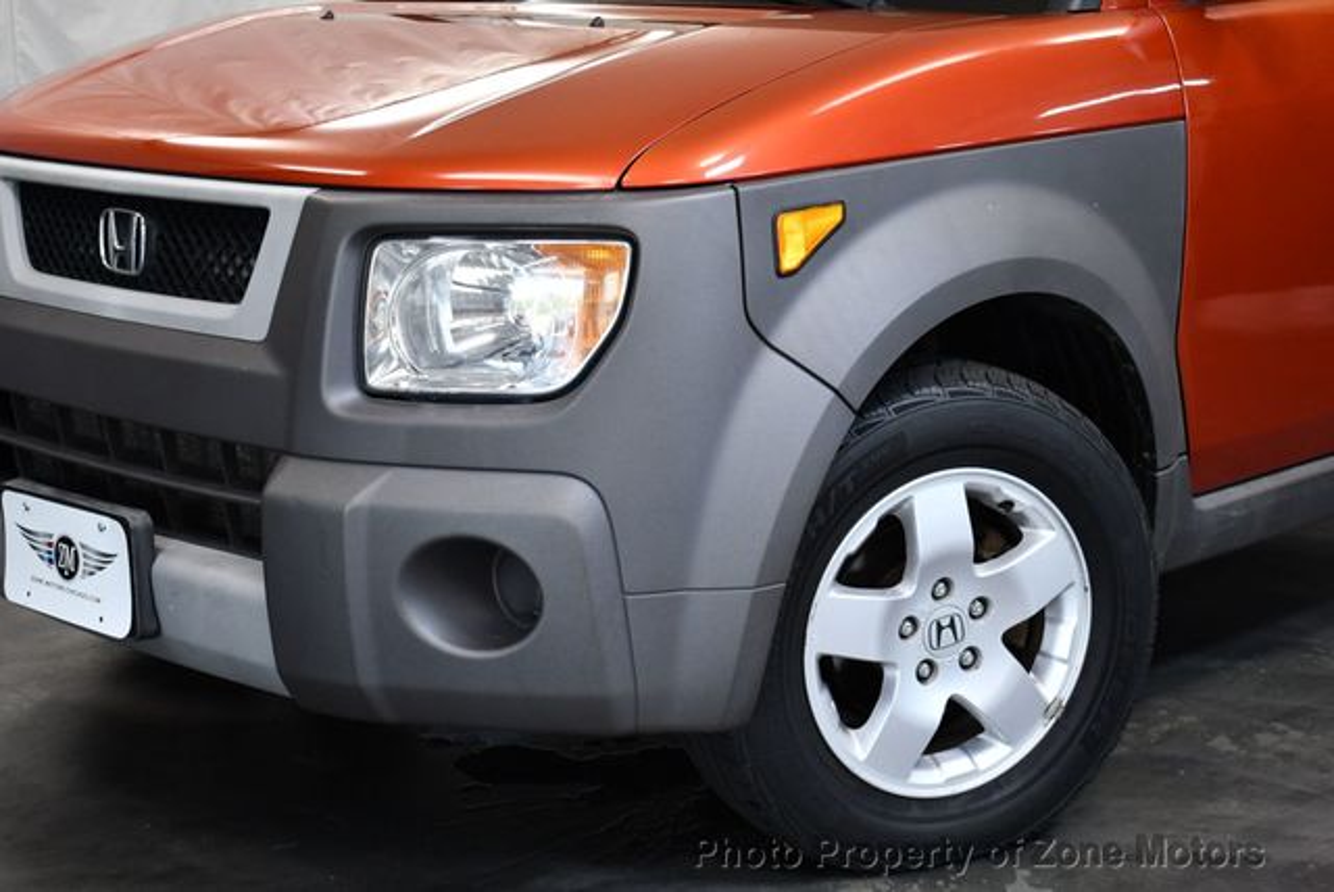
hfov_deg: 31.4
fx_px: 2374
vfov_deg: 21.3
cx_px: 667
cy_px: 446
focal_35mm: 64
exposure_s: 1/125
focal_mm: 32
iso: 900
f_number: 4.5
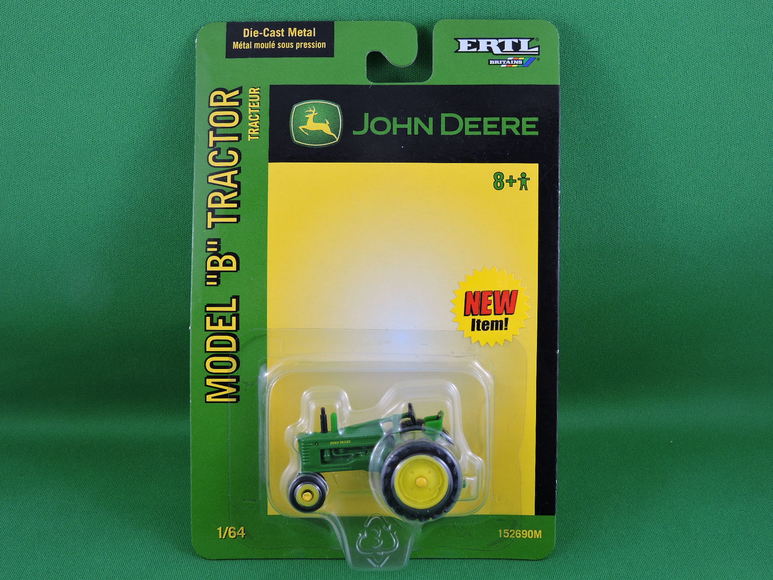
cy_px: 290
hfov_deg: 46.8
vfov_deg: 36.0
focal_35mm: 40
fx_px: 893
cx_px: 386
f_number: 3.8
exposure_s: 1/40
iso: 100
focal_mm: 7.2
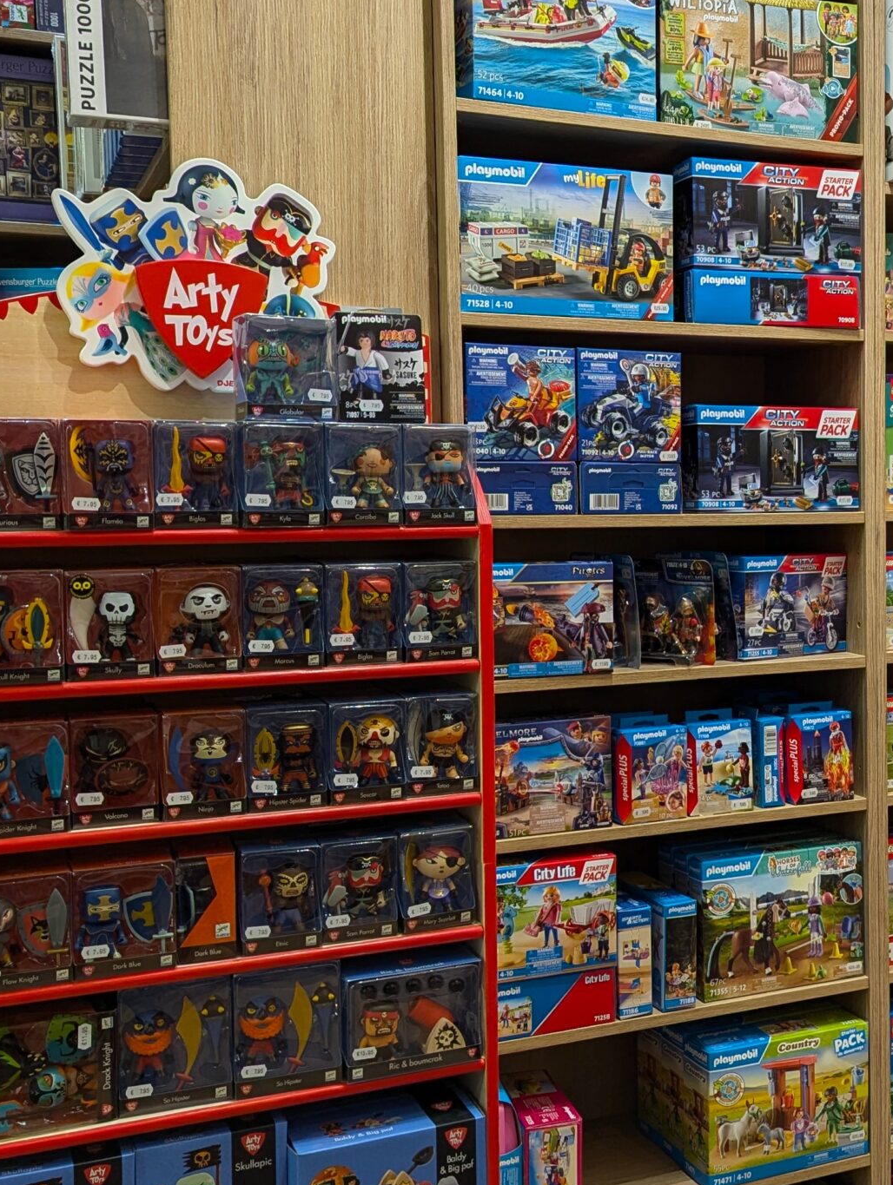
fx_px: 1544
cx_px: 749
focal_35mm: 45
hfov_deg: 31.2
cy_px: 551
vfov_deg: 42.0
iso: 73
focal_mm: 6.81
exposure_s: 1/25
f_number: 1.85
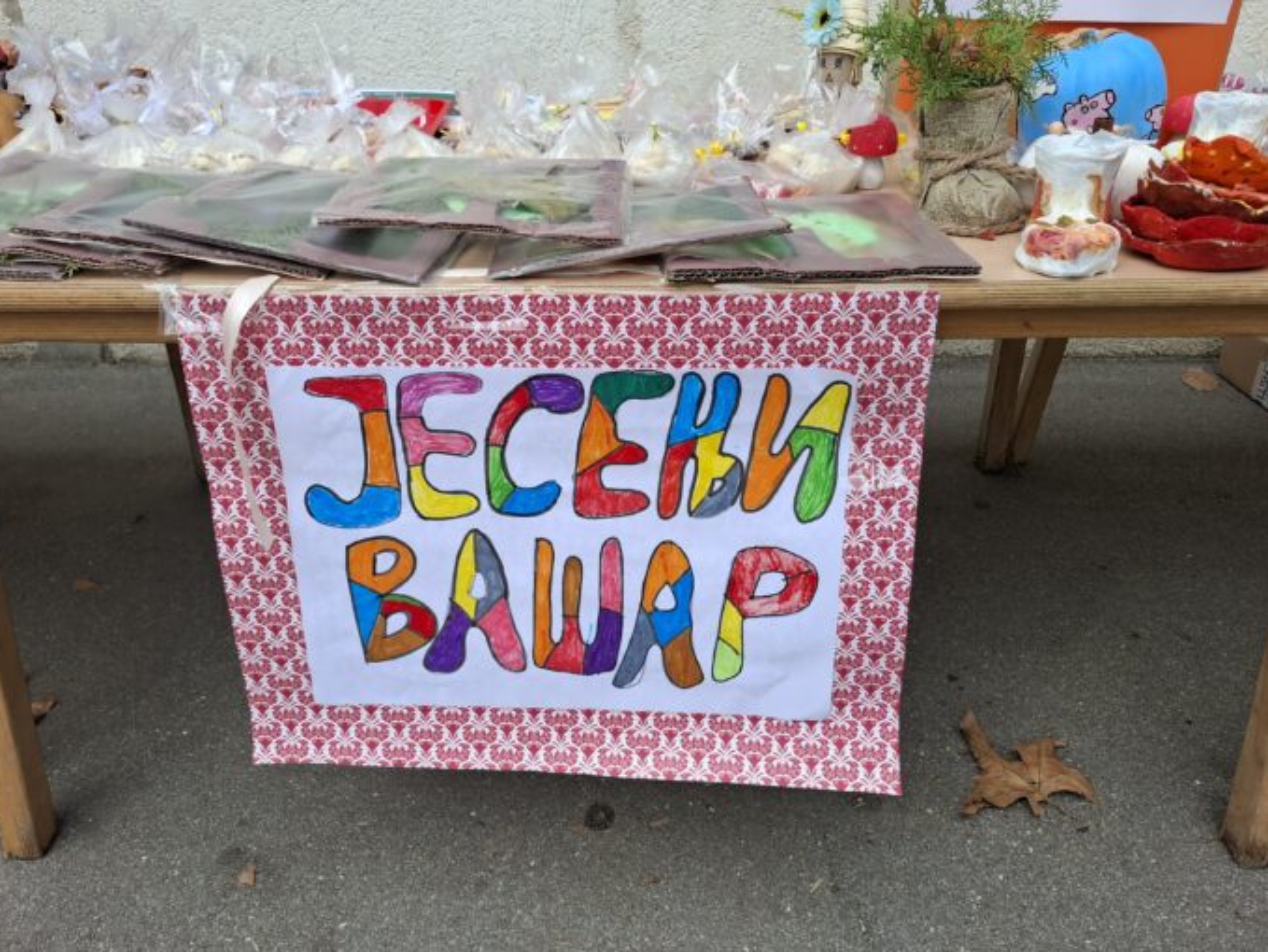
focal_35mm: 26
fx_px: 953
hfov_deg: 67.3
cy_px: 448
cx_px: 614
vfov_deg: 53.1
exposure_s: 1/783
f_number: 1.8
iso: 50
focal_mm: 5.54
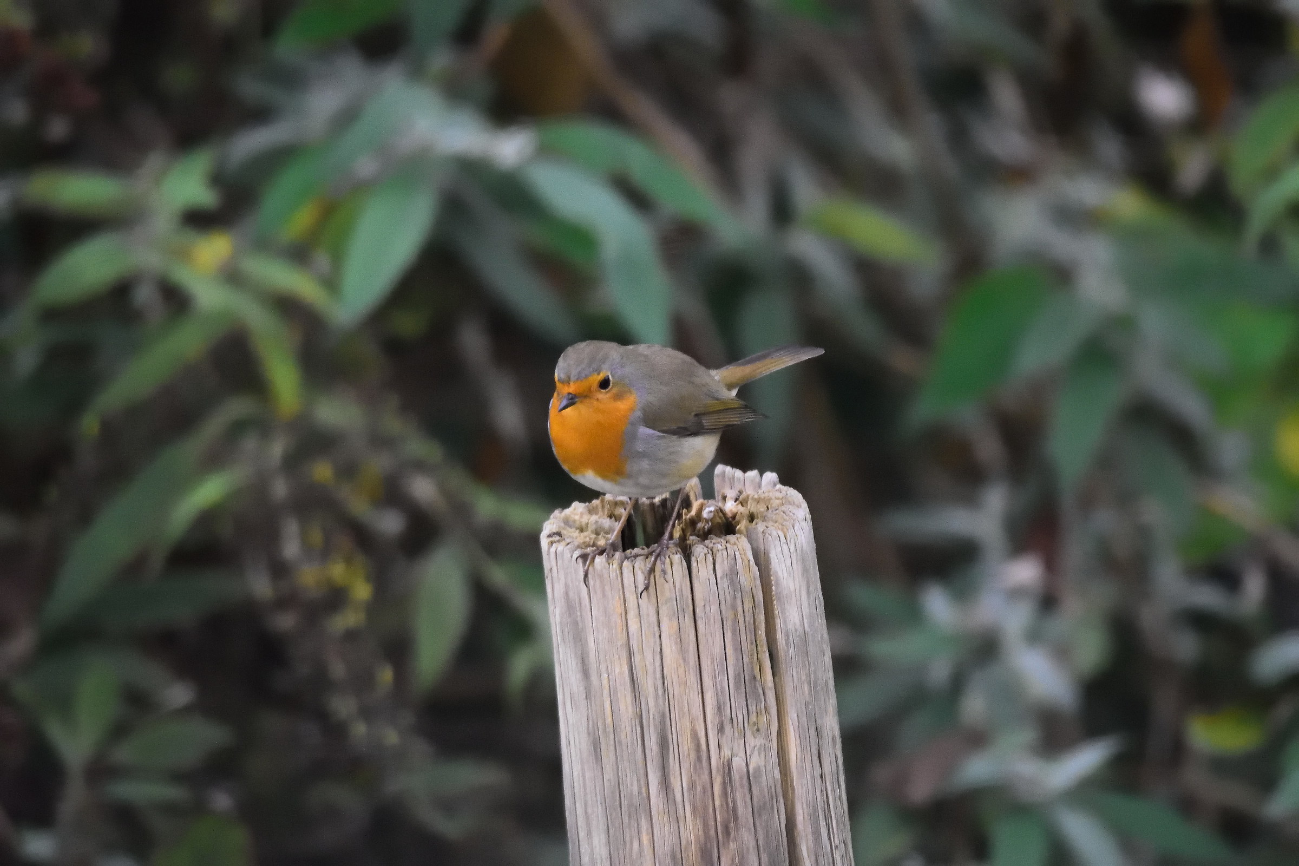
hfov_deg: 2.3
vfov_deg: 1.5
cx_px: 650
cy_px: 433
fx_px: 32472
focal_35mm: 900
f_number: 7.1
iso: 6400
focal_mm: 600
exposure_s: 1/1600
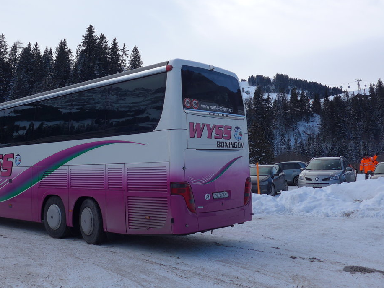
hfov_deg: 48.5
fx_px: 422
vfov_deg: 37.4
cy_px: 103
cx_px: 142
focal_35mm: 38
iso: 80
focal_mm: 6
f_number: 2.8
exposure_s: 1/640
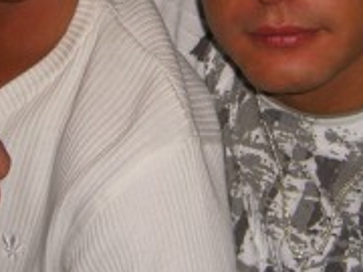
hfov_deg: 15.5
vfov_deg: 11.6
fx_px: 1332
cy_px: 2
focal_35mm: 127
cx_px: 115
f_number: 2.8
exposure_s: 1/60
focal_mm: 7.9
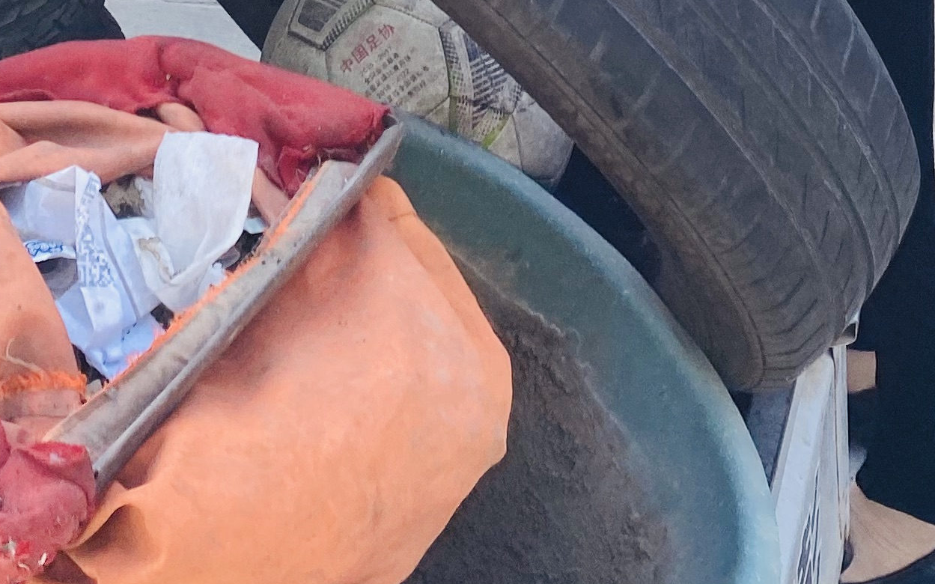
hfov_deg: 23.2
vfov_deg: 13.0
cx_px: 300
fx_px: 2267
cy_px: -546
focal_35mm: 89
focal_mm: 4.25
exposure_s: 1/827
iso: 32
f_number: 1.8
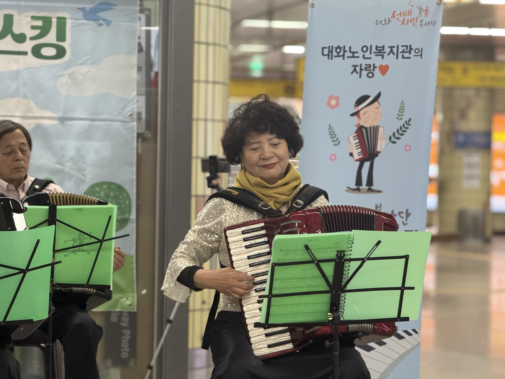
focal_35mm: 120
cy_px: 190
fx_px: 1751
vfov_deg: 12.3
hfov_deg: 16.4
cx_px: 252
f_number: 2.8
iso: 320
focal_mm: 15.66
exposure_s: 1/60
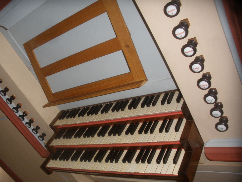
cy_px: 91
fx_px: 252
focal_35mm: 36
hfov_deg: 51.4
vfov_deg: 39.7
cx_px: 121
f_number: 3.5
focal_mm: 6.3
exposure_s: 1/30
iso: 160
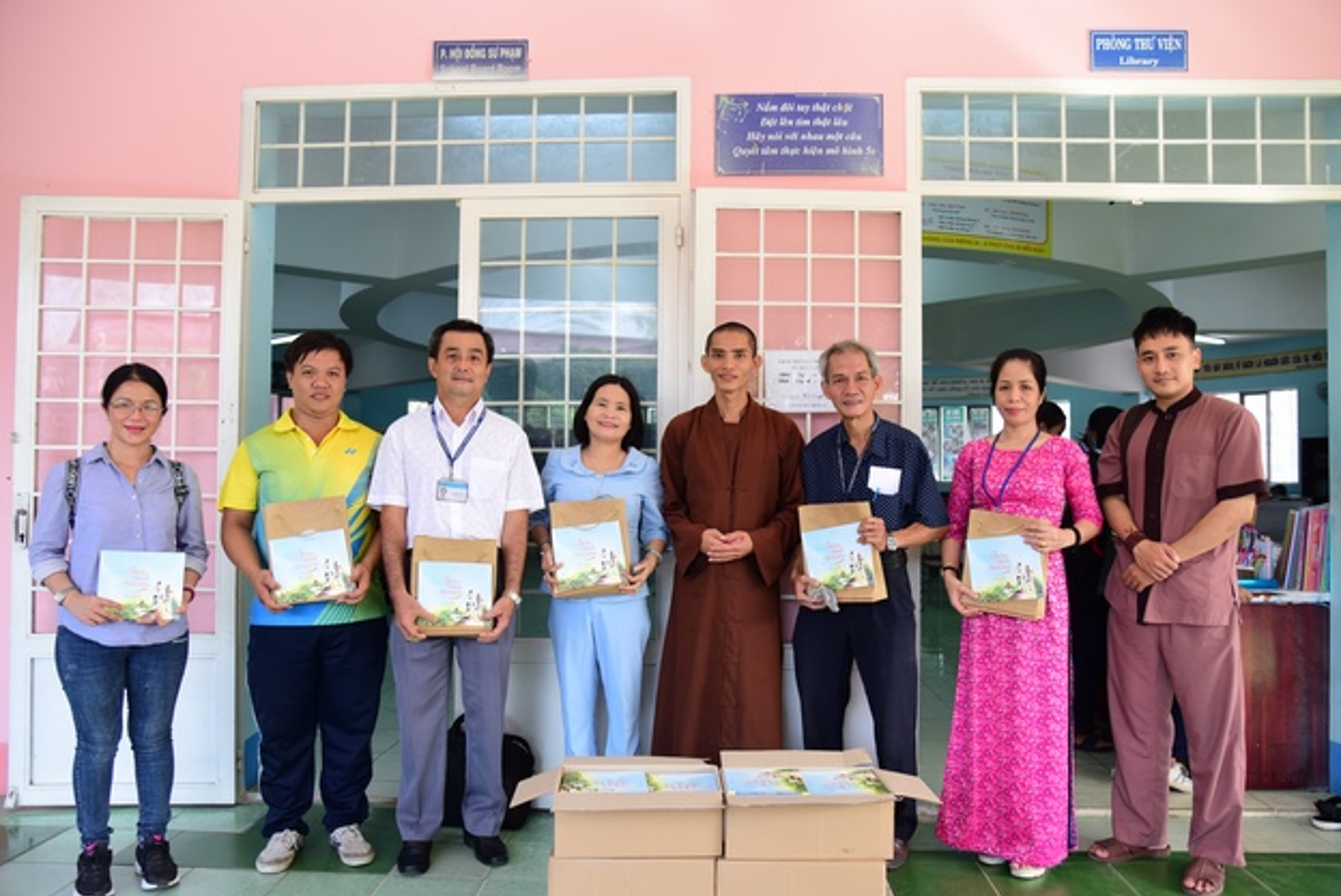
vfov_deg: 51.4
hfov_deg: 71.5
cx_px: 683
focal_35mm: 25
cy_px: 443
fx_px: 932
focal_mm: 24
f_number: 4
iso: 320
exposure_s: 1/125
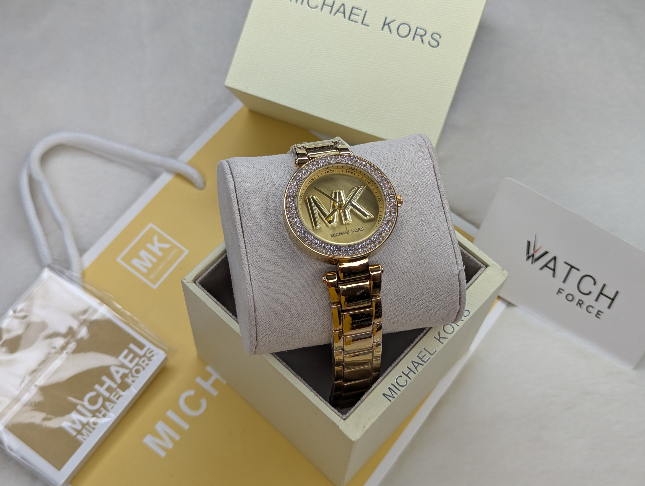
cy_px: 234
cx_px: 310
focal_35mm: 51
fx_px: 952
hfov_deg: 37.4
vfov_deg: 28.6
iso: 48
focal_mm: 6.81
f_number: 1.85
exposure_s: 1/112
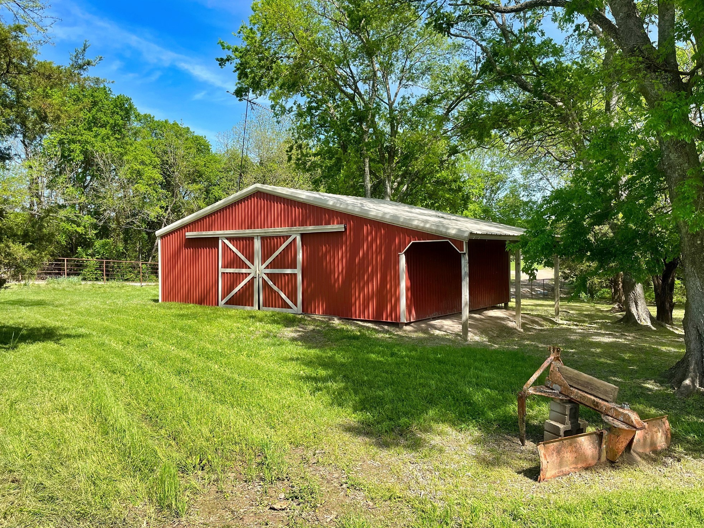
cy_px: 263
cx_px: 343
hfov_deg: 65.3
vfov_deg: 51.4
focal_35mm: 27
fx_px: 549
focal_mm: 5.1
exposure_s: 1/1600
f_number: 1.6
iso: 50
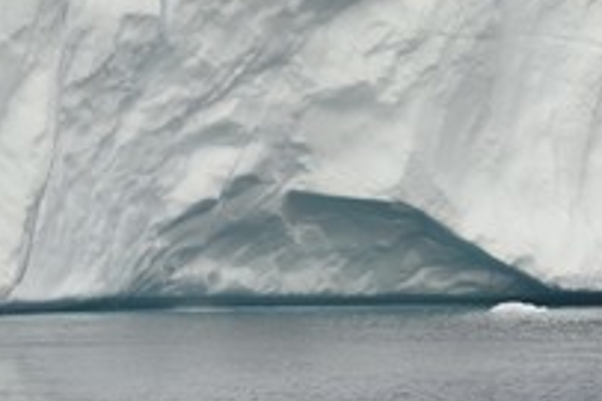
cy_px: 42
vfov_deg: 2.4
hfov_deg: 3.6
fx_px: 9674
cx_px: 288
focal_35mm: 579
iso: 400
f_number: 10
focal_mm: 280
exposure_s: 1/640
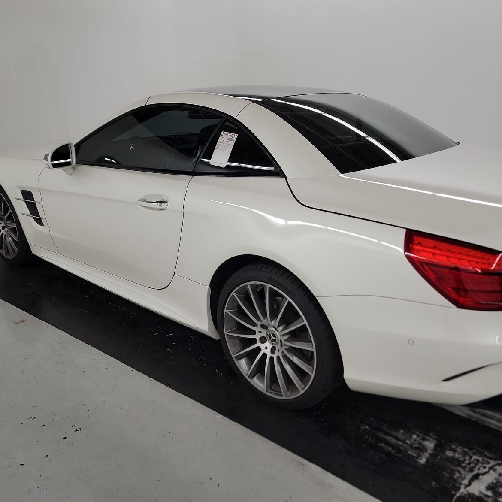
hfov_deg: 55.4
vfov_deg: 55.6
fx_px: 476
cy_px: 245
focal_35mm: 29
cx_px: 290
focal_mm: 6.7
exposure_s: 1/59
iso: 153
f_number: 1.8
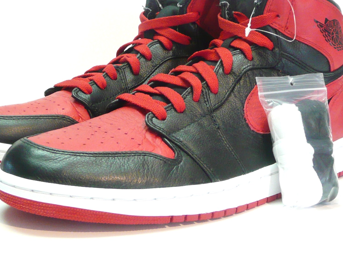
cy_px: 93
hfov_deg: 31.2
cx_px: 165
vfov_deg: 23.6
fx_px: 614
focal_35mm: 62
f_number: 3.4
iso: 200
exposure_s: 1/15
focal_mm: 4.9
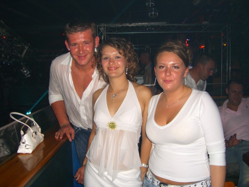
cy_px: 94
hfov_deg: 49.0
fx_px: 273
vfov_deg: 37.7
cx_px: 124
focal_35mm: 38
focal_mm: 7.9
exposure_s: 1/60
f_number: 2.8
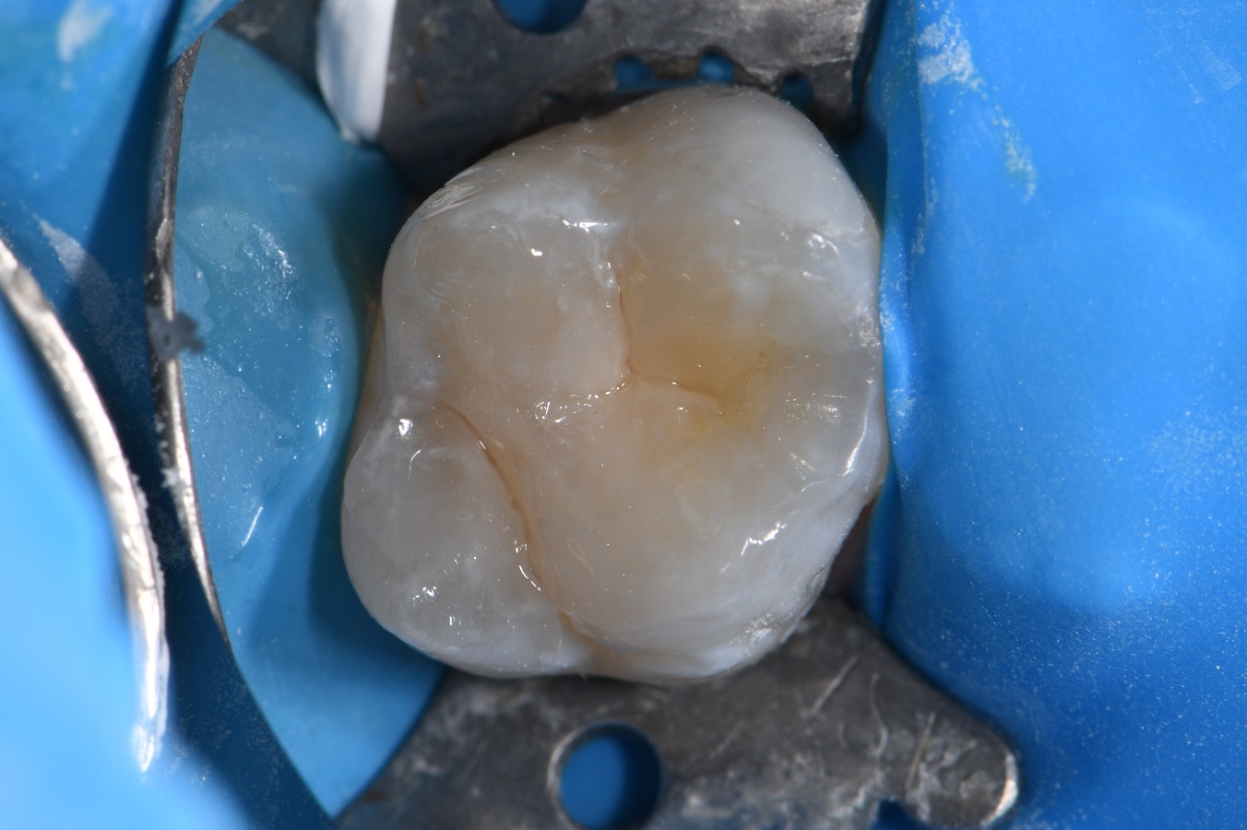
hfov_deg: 13.1
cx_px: 624
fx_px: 5435
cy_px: 415
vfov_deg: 8.7
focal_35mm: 157
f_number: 32
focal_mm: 105
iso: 200
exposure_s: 1/160
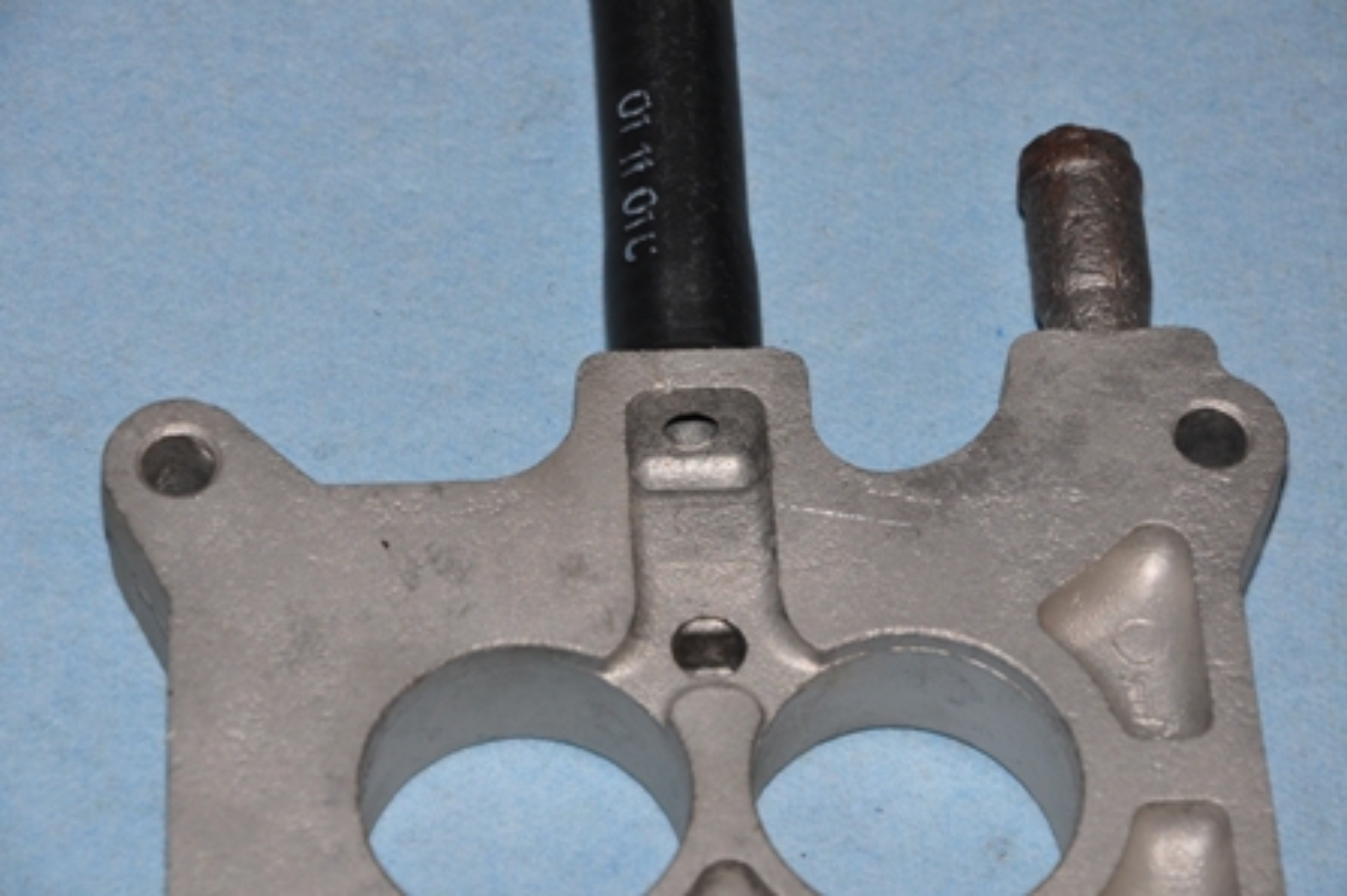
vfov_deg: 8.7
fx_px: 5889
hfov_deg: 13.0
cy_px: 448
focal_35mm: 158
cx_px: 674
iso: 400
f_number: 11
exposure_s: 1/60
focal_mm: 105
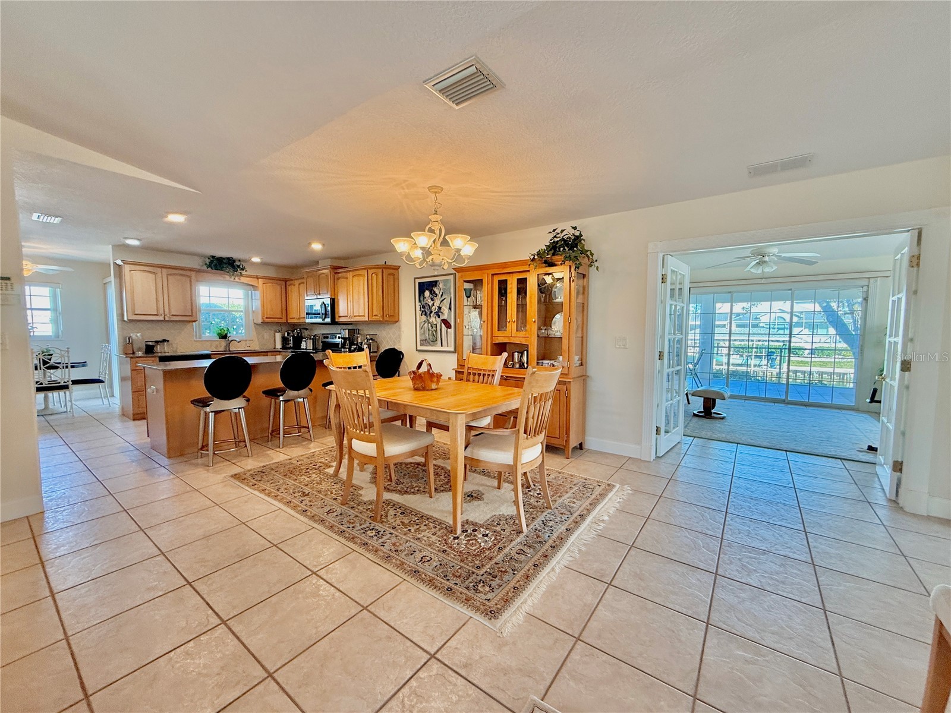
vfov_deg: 85.7
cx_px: 476
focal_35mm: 14
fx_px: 385
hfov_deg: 102.1
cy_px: 356
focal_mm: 2.22
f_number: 2.2
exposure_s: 1/120
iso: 160
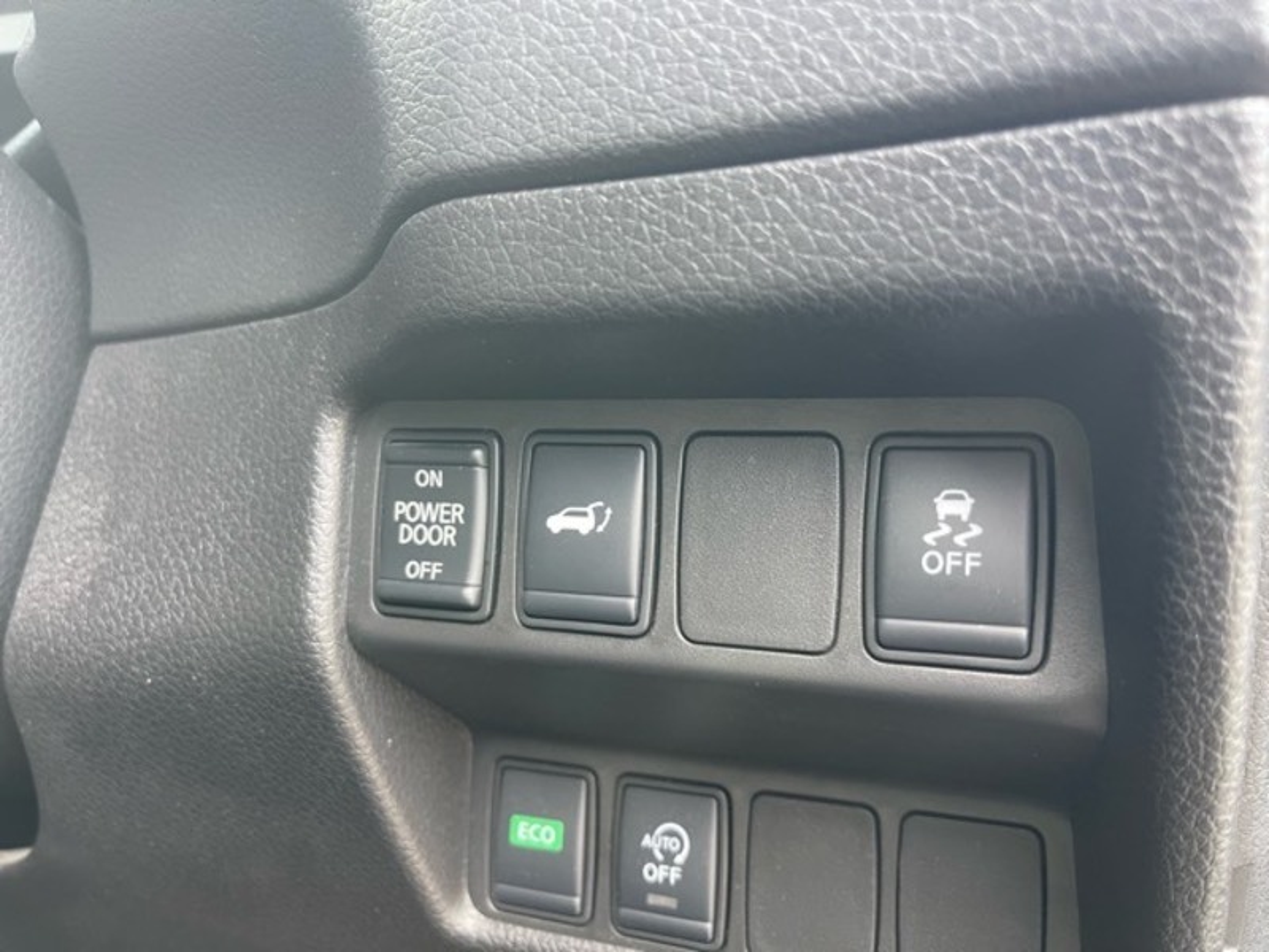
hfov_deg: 69.4
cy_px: 476
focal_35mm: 25
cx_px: 634
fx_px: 916
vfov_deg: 54.9
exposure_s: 1/60
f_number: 1.6
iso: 160
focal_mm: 5.1
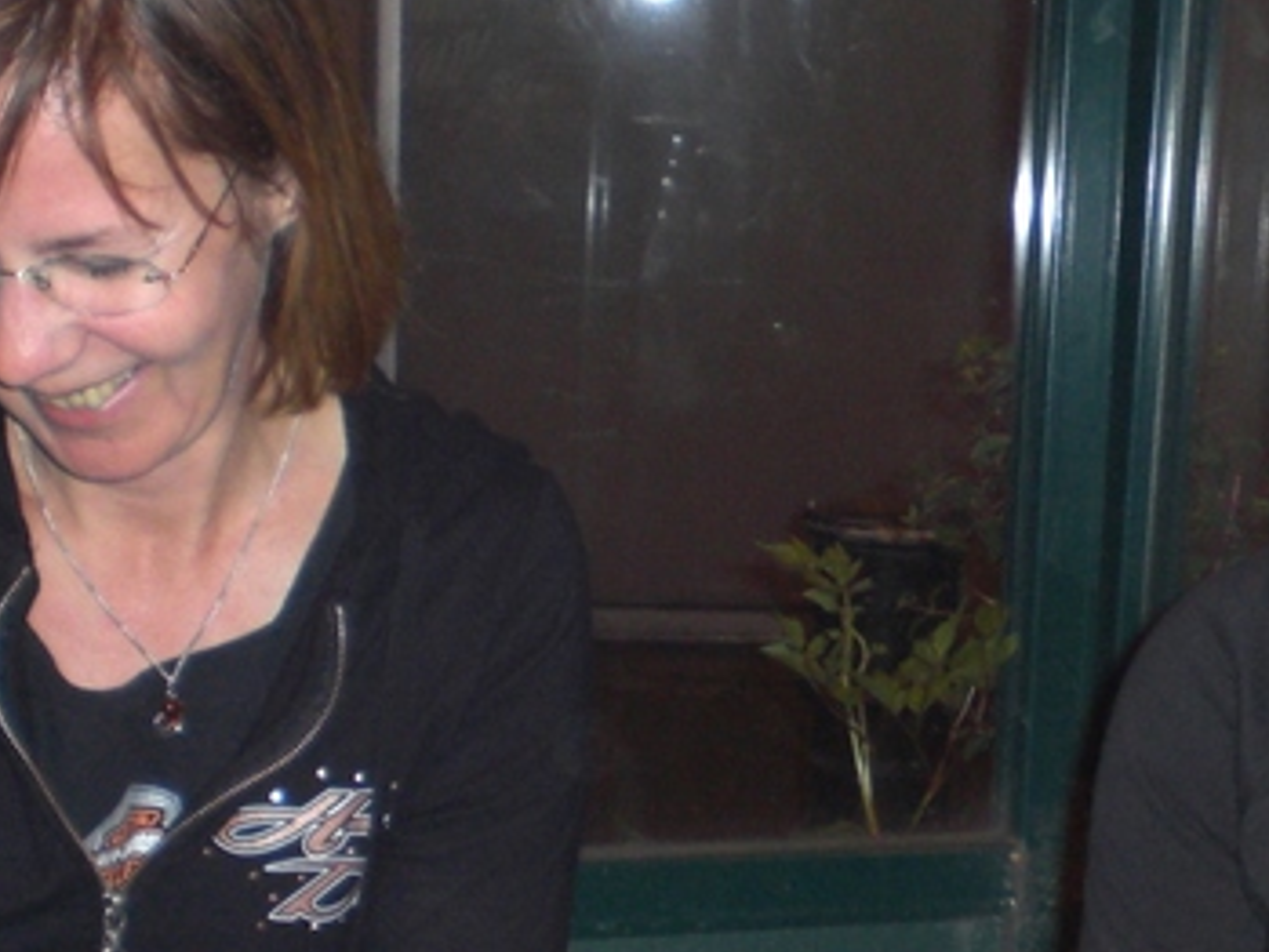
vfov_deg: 17.0
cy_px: 592
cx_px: 934
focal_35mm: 87
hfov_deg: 22.3
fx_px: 3190
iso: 200
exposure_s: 1/60
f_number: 3.1
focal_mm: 6.3
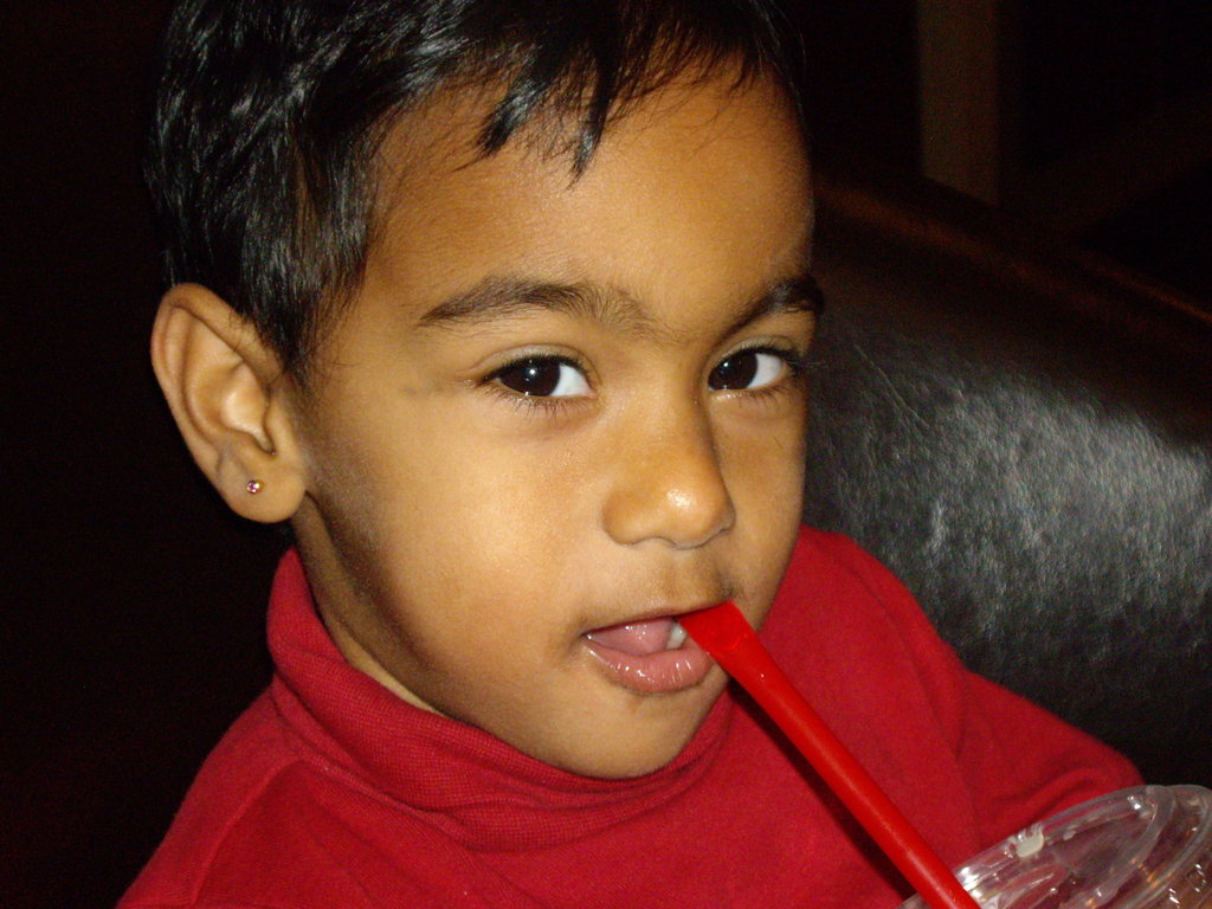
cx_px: 606
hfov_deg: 24.7
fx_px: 2766
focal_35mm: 79
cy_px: 454
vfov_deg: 18.7
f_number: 4.1
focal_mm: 12.8
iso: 400
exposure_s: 1/80
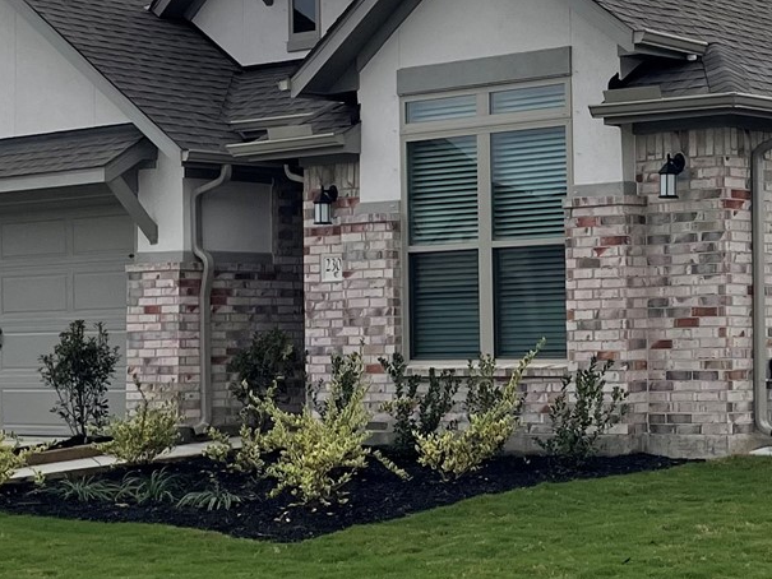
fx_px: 1963
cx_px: 772
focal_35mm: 88
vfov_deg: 16.8
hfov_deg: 21.5
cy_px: 319
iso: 32
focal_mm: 4.2
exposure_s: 1/4292
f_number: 1.6
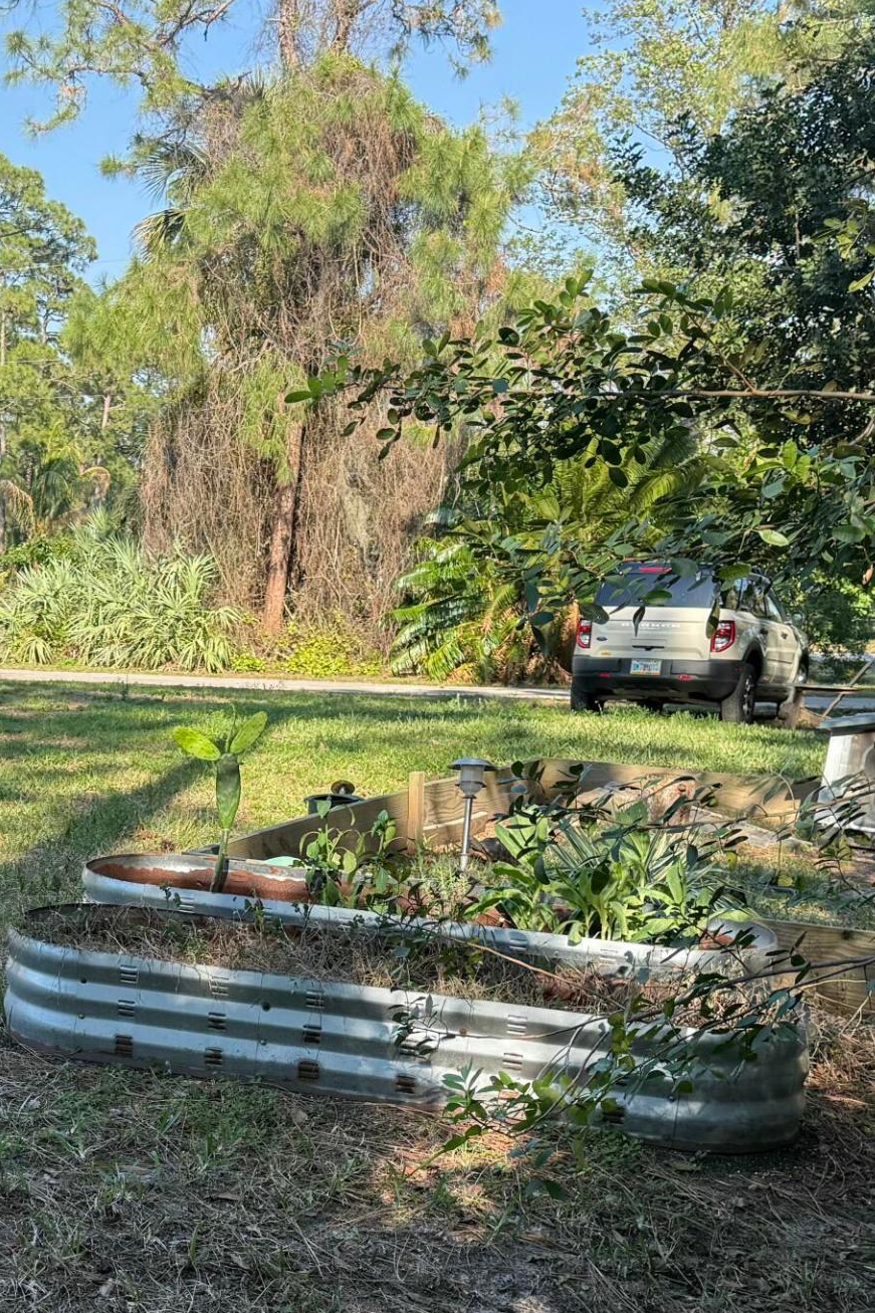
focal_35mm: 55
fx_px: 2006
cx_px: -3
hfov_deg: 23.6
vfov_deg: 35.5
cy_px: 980
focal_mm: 6.76
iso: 100
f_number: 1.78
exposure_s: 1/1211
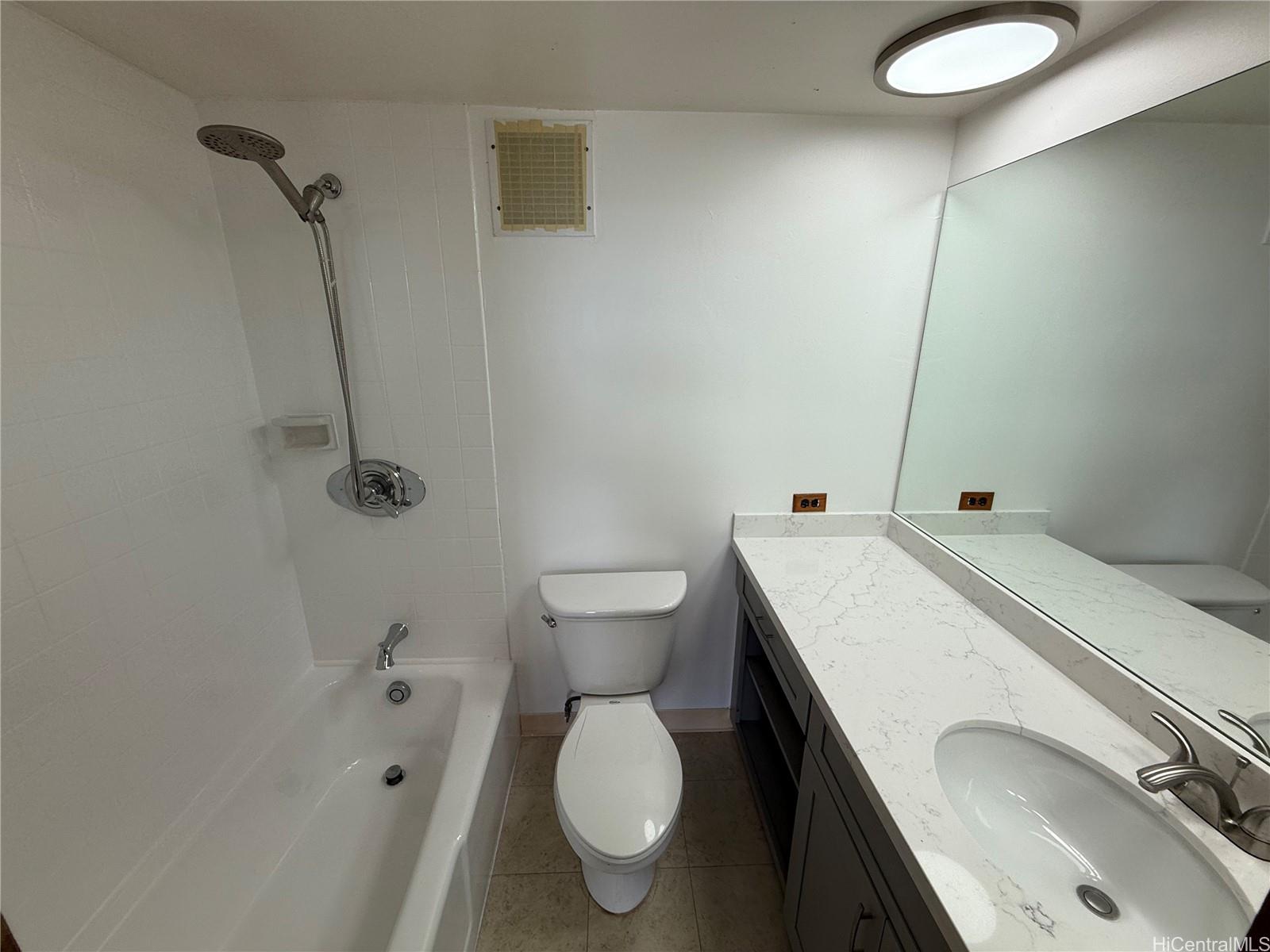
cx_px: 635
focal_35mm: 14
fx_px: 514
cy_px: 476
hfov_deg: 102.1
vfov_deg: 85.7
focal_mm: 2.22
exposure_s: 1/177
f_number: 2.2
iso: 50
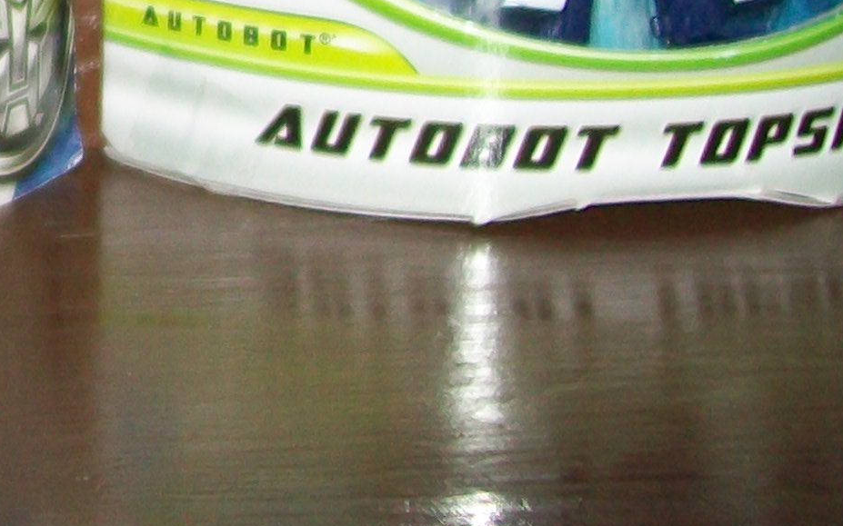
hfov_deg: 13.6
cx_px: -476
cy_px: -490
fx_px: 3285
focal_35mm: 143
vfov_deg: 8.7
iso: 64
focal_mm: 6
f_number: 2.7
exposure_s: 1/60
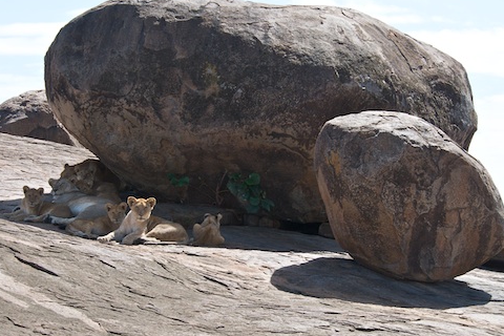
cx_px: 254
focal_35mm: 150
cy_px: 182
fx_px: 2100
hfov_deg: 13.7
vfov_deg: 9.1
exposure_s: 1/320
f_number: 9
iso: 320
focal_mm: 80
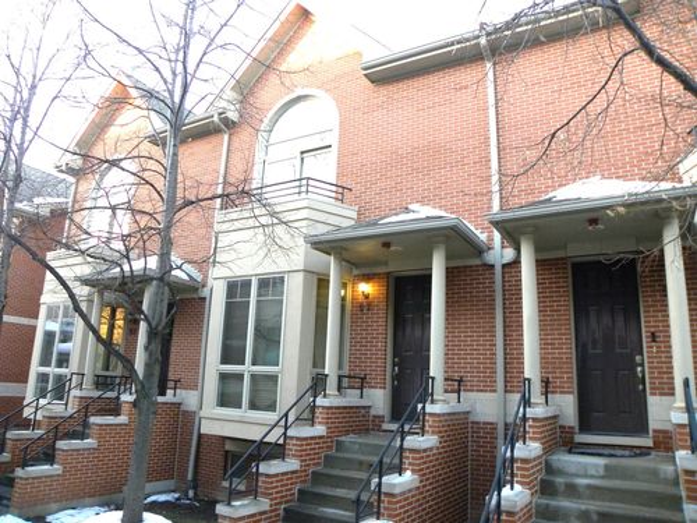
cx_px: 348
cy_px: 262
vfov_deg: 53.1
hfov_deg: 67.3
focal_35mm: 26
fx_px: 524
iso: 330
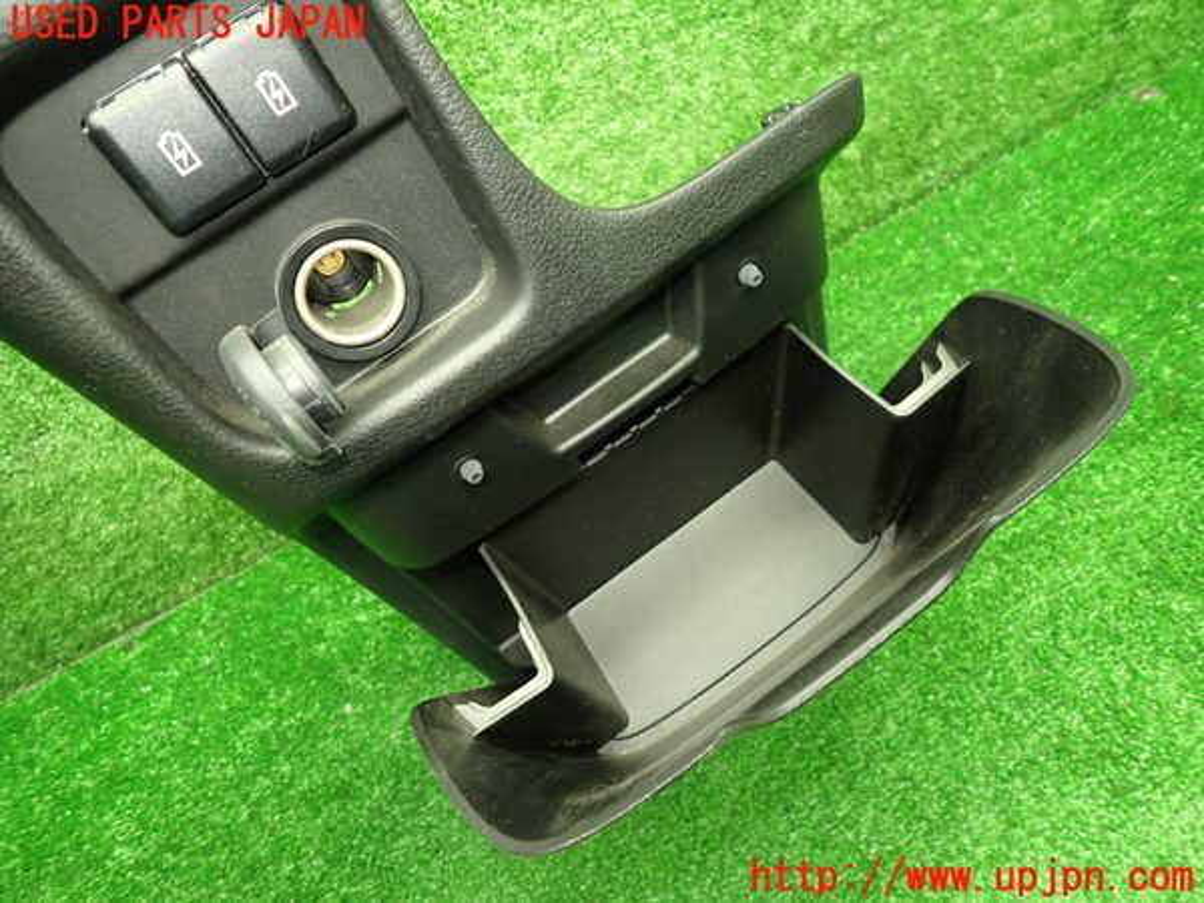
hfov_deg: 69.4
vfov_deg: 54.9
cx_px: 602
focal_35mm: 25
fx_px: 870
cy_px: 452
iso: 400
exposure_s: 1/30
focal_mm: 4.5
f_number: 2
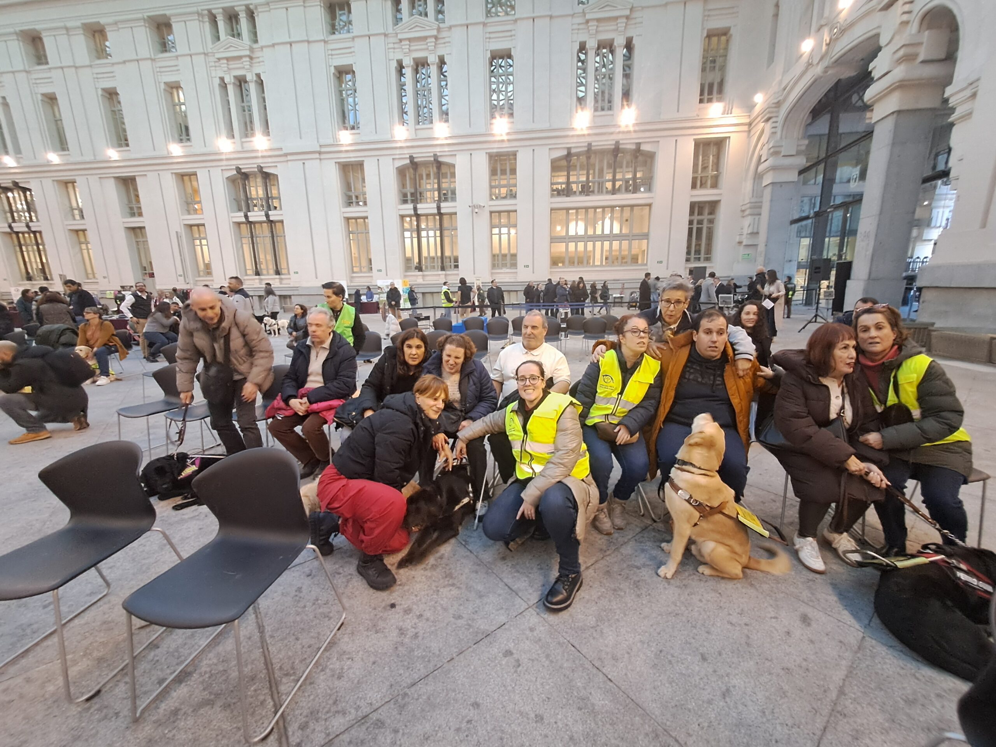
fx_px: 374
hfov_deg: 106.2
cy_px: 374
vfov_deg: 89.9
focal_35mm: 13
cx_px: 498
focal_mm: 1.42
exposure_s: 1/25
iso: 320
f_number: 2.2
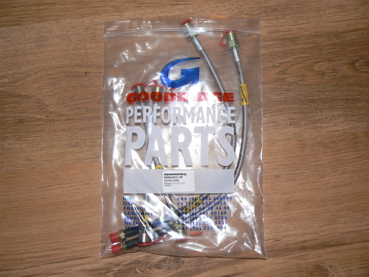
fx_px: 384
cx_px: 184
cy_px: 138
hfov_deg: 51.4
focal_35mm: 36
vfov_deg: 39.7
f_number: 2.8
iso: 100
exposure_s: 1/30
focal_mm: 6
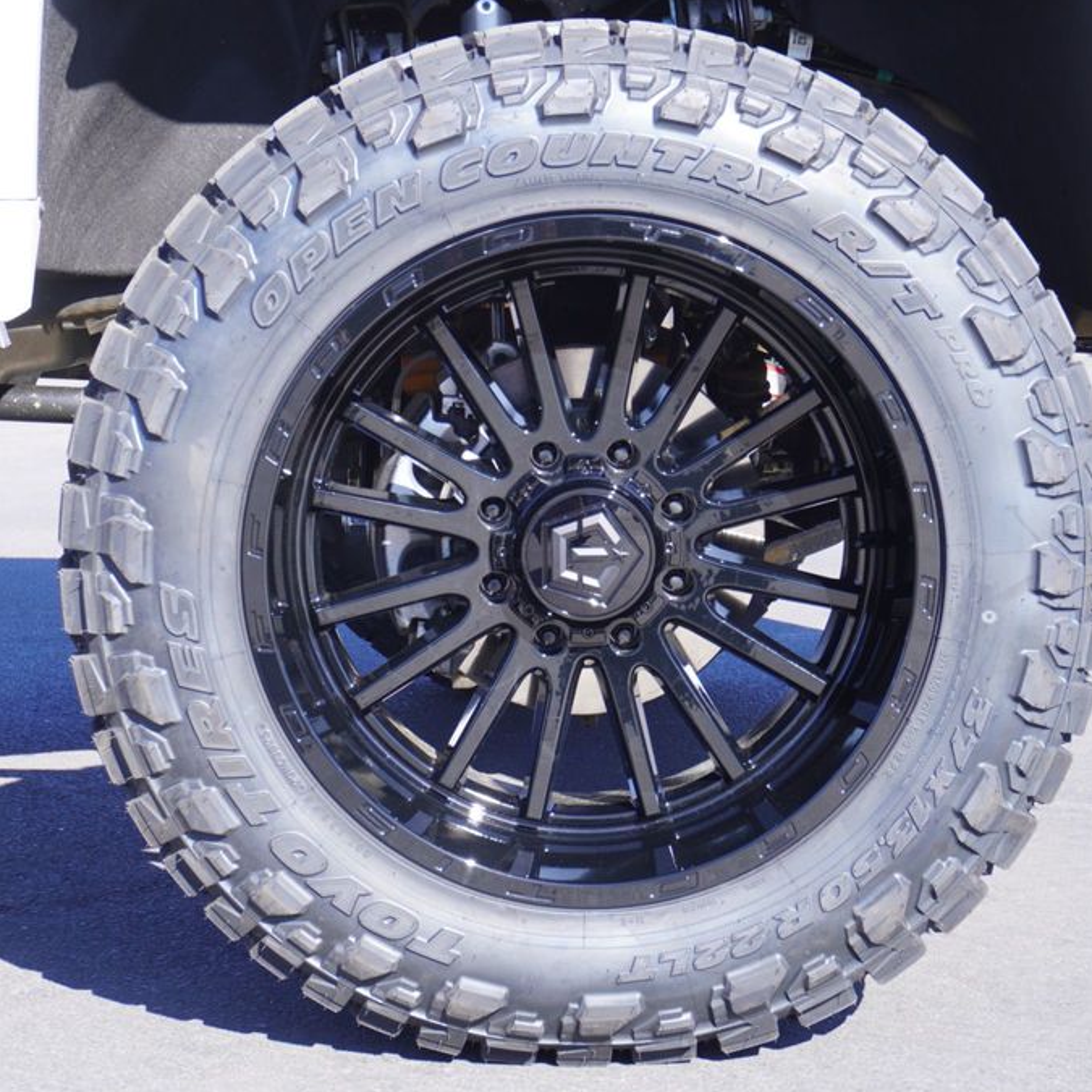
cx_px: 516
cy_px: 545
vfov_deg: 24.1
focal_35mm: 72
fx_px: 2557
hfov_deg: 24.1
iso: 100
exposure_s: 1/80
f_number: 7.1
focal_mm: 37
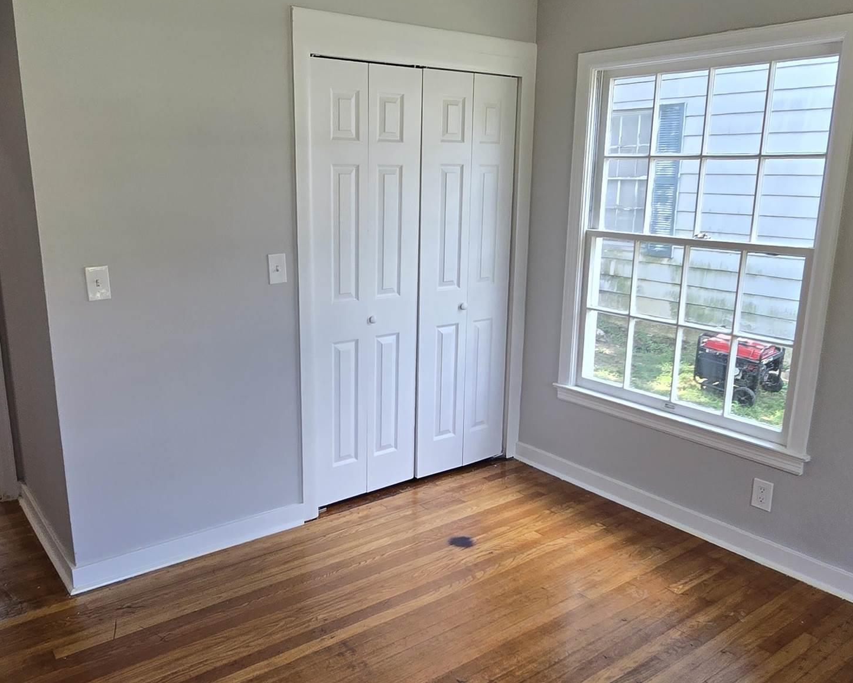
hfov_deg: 64.0
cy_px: 353
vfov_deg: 53.2
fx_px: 682
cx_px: 396
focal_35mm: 27
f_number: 2.2
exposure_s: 1/120
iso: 64
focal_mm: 2.2
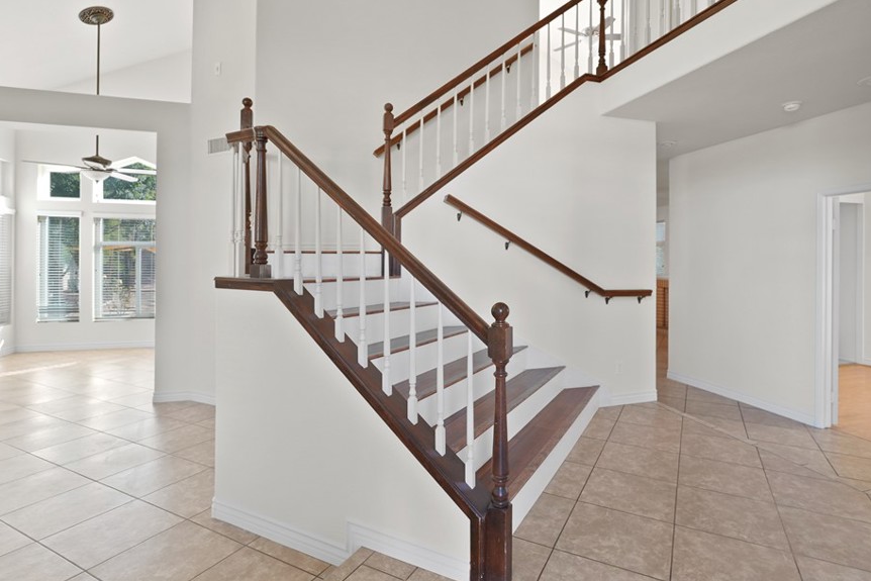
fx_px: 460
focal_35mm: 19
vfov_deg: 64.4
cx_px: 453
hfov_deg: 86.9
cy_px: 263
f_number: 4.5
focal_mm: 16
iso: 320
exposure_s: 1/15
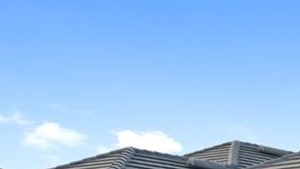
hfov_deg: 16.1
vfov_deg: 10.2
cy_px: 299
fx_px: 891
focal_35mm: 112
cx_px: 542
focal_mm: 22
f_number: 9
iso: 125
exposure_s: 1/10
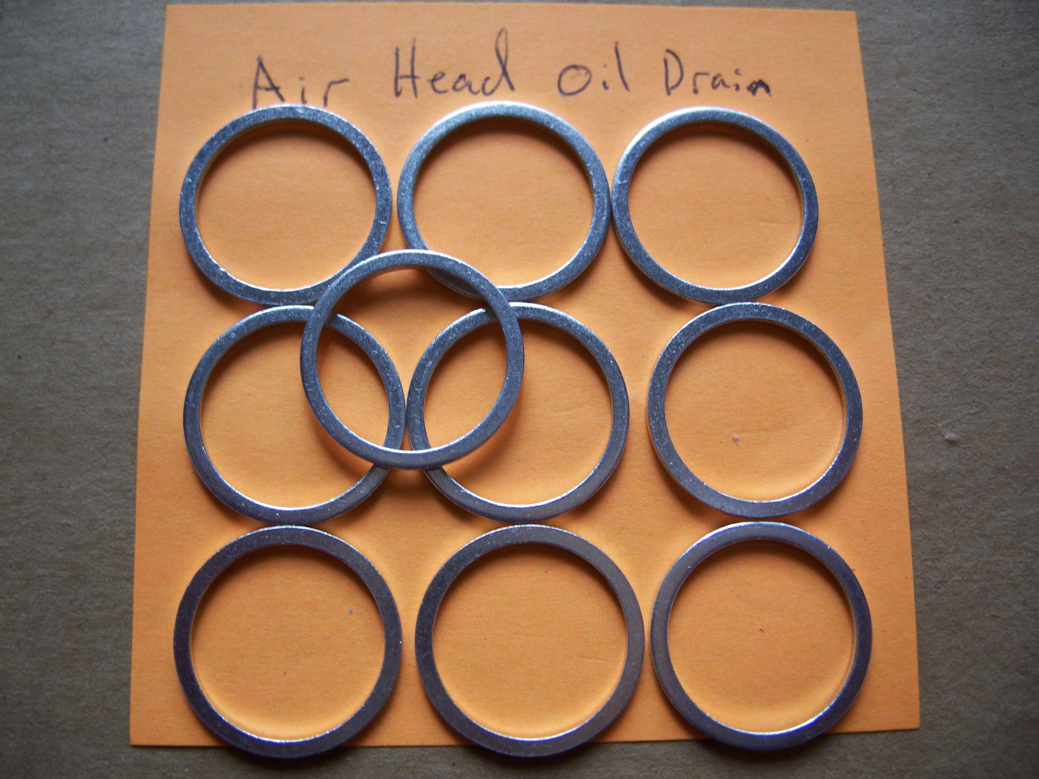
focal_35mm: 37
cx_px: 520
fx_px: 1111
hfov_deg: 50.1
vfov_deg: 38.7
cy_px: 390
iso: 125
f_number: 2.8
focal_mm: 7.8
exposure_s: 1/30
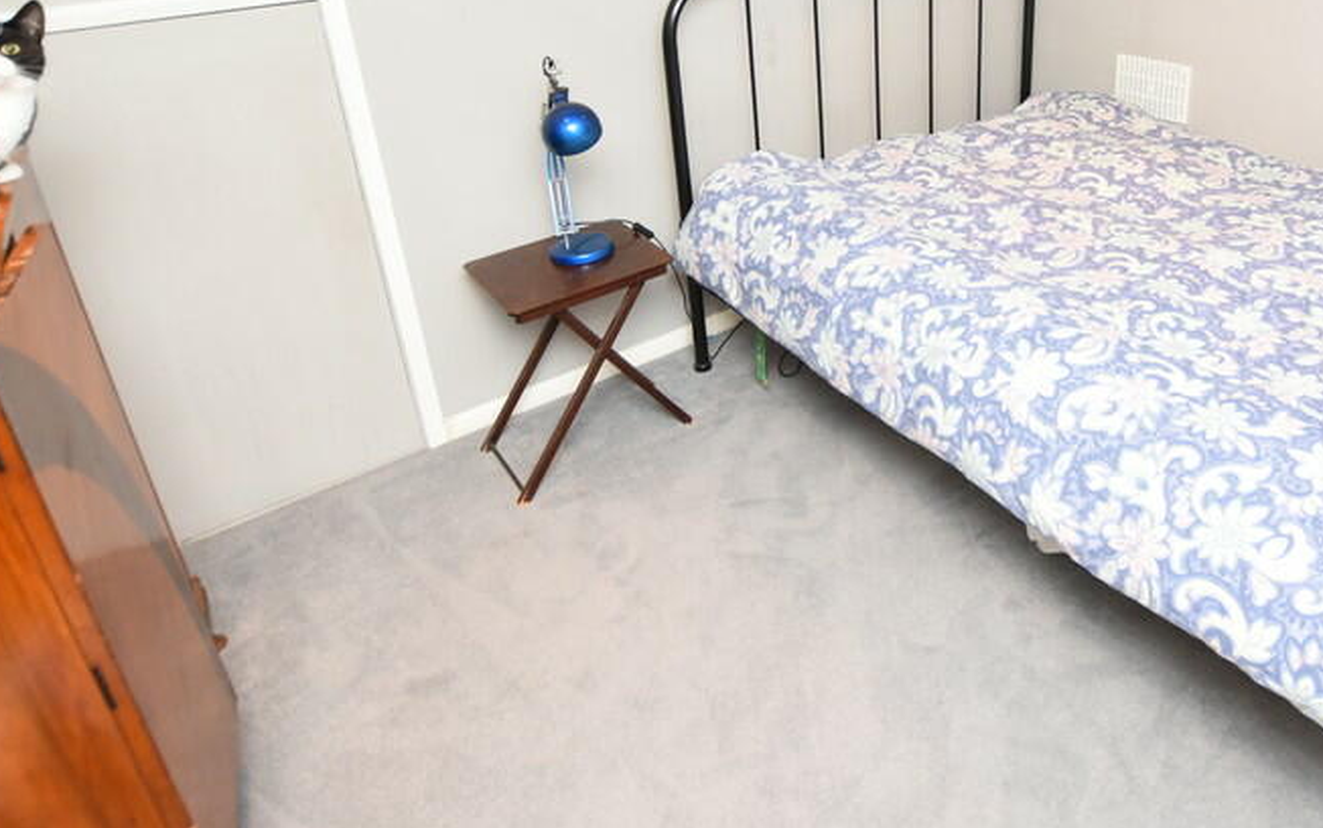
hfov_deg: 72.6
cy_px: 180
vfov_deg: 48.6
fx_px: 866
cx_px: 881
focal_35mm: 24
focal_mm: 10
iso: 1250
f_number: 4
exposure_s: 1/125
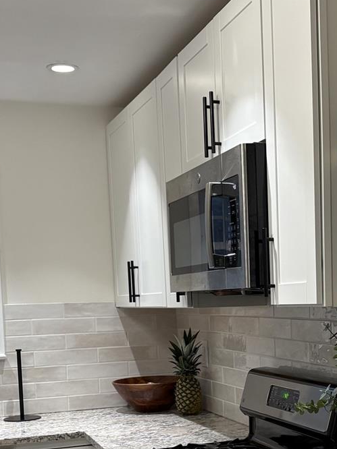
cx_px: 270
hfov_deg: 24.0
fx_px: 779
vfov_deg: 31.4
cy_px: 357
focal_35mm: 60
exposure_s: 1/60
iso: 125
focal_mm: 5.96
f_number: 1.6
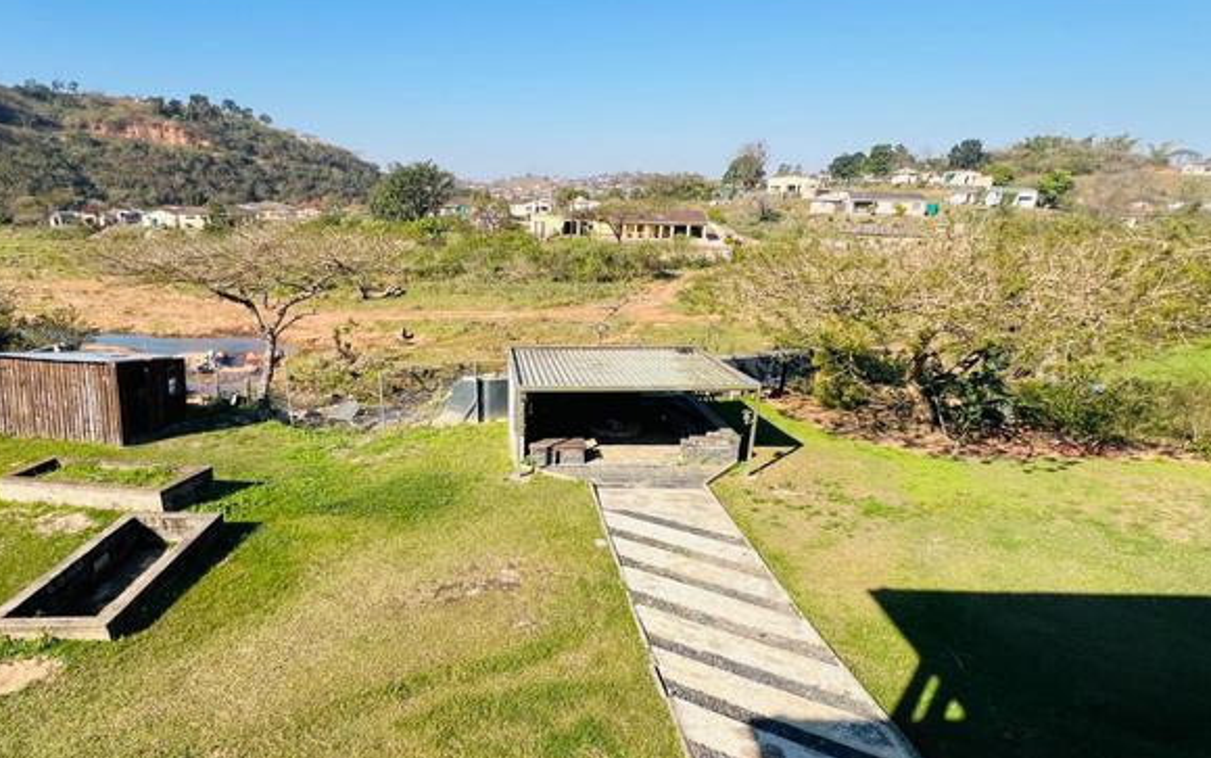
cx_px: 553
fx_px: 627
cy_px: 464
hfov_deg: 87.8
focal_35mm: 19
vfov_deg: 61.6
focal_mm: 1.57
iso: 32
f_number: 1.8
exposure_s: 1/1064
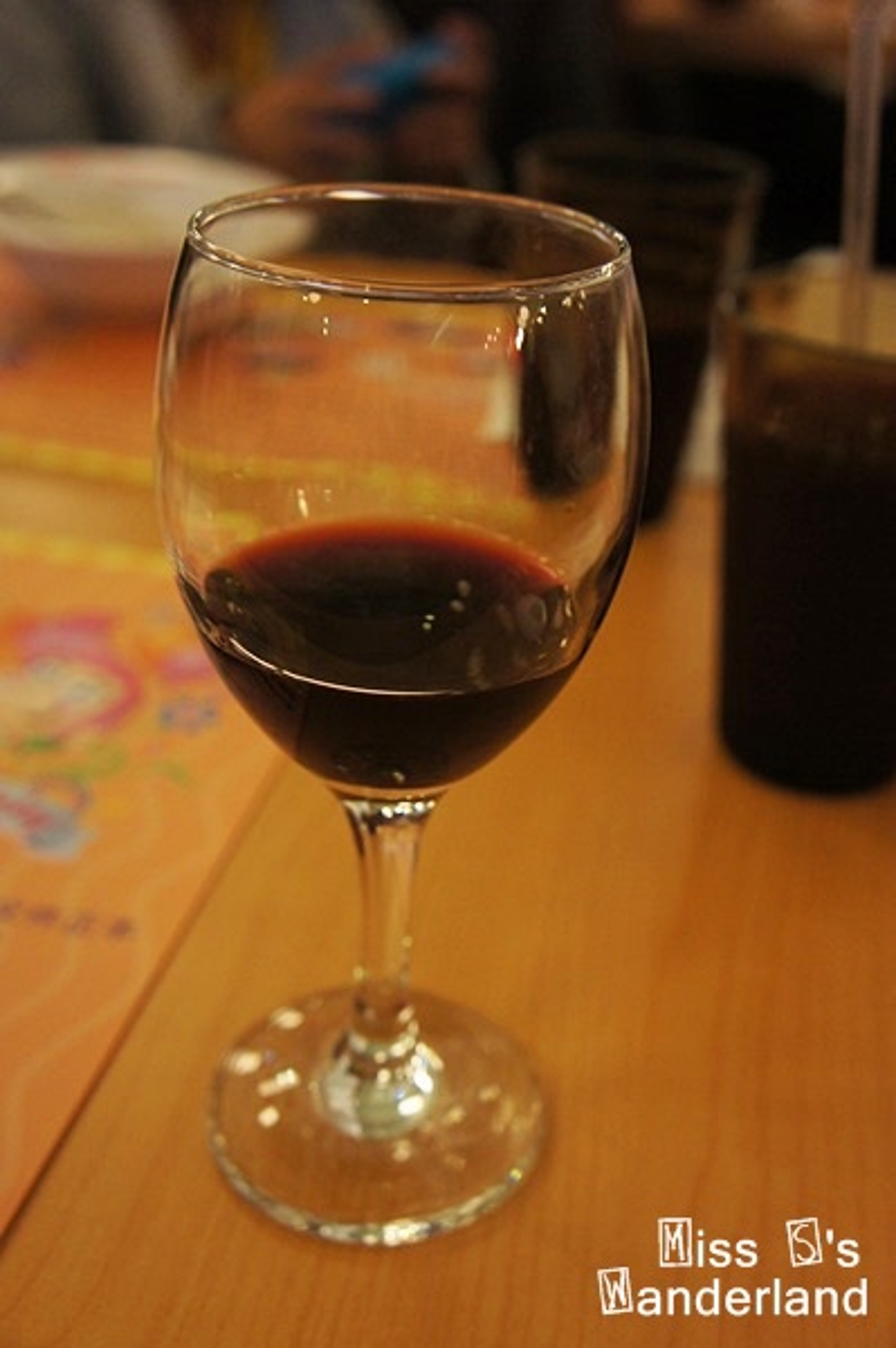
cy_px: 674
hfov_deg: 34.2
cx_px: 448
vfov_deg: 49.6
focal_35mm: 39
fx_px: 1458
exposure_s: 1/40
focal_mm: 26
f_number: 4
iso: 1250
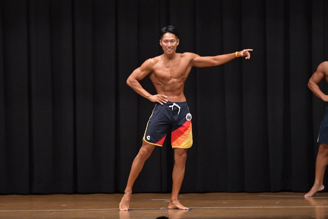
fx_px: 1976
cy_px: 110
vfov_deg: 6.3
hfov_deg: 9.5
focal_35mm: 217
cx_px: 164
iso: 6400
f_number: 5.6
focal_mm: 145
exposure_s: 1/400
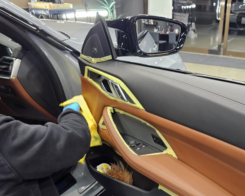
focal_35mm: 41
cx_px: 180
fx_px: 297
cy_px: 139
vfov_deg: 35.9
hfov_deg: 43.5
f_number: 1.7
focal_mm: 6.3
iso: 400
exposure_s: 1/100
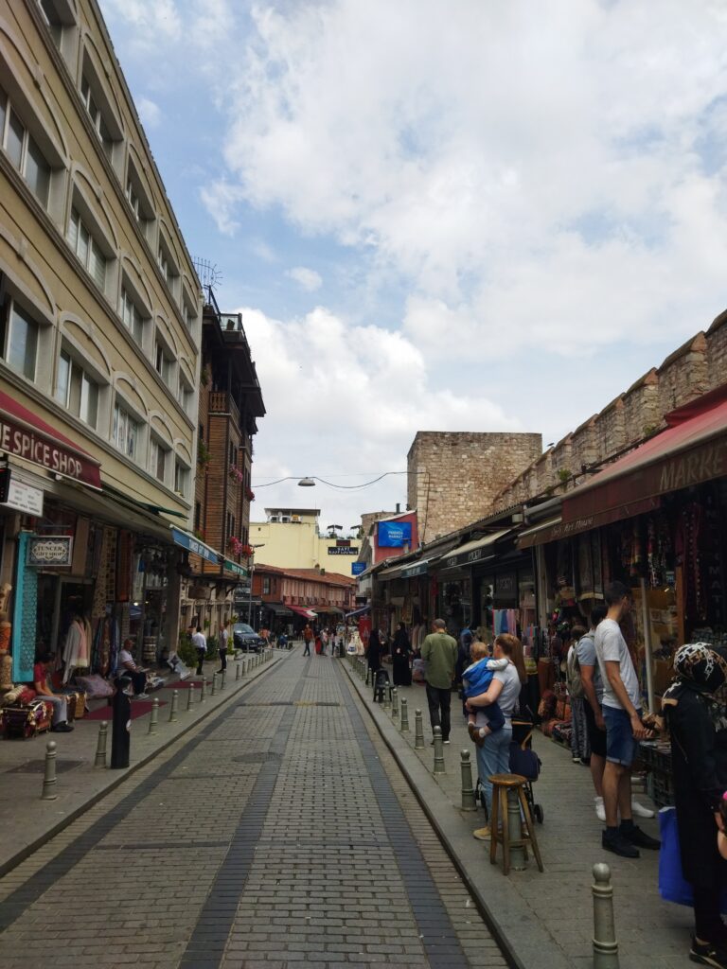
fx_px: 756
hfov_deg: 51.4
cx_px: 364
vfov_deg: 65.3
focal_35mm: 27
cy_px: 484
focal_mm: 4.71
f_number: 1.79
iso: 99
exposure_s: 1/3209
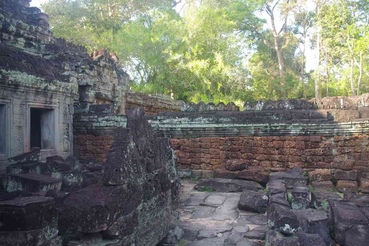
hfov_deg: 61.9
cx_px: 184
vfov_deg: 43.6
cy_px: 123
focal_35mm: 30
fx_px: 307
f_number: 5.6
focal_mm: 20
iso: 400
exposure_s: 1/50
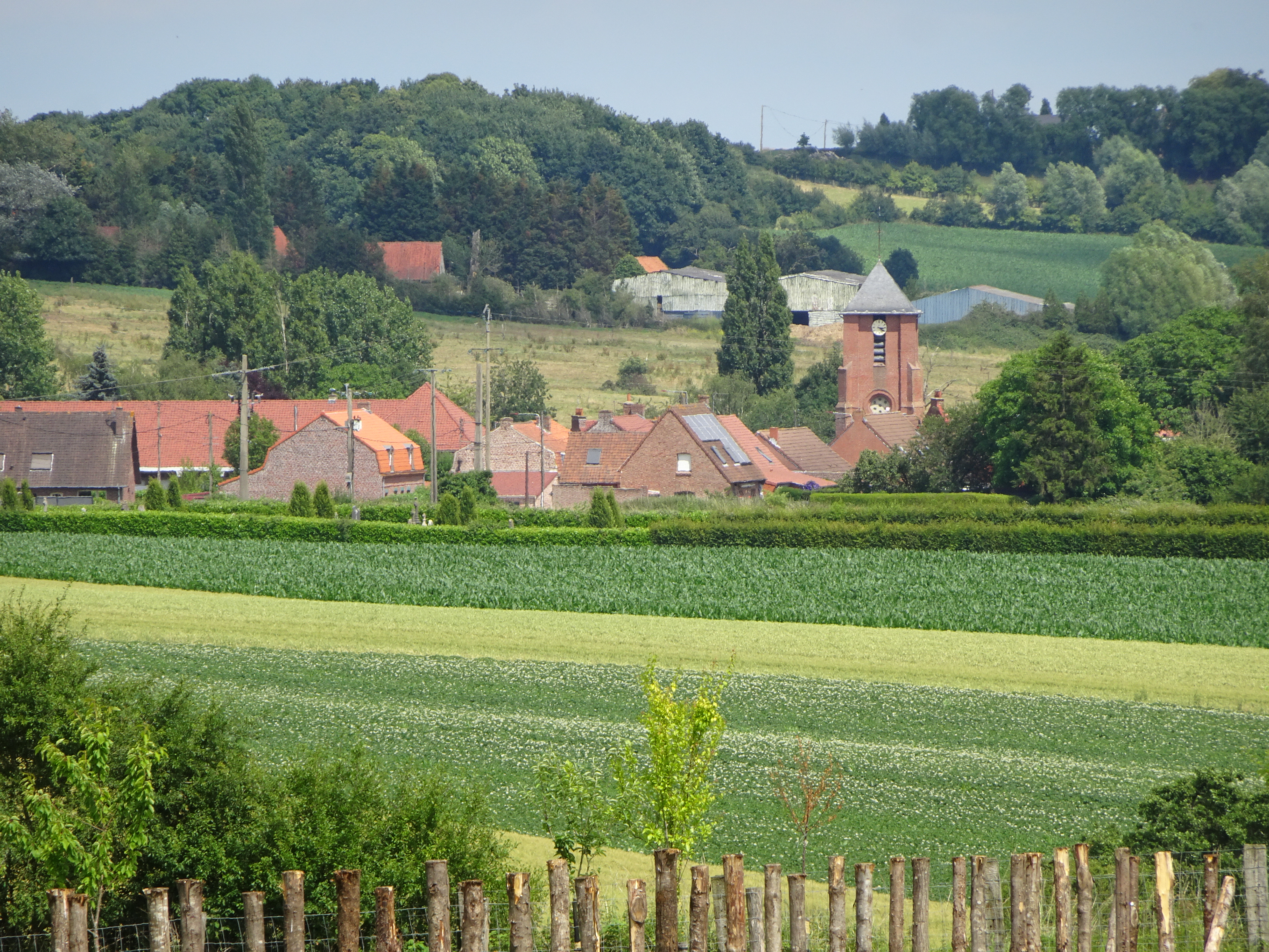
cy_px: 476
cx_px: 634
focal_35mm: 366
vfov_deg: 4.1
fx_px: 13417
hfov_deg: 5.4
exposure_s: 1/250
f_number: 6.3
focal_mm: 62.47
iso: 80
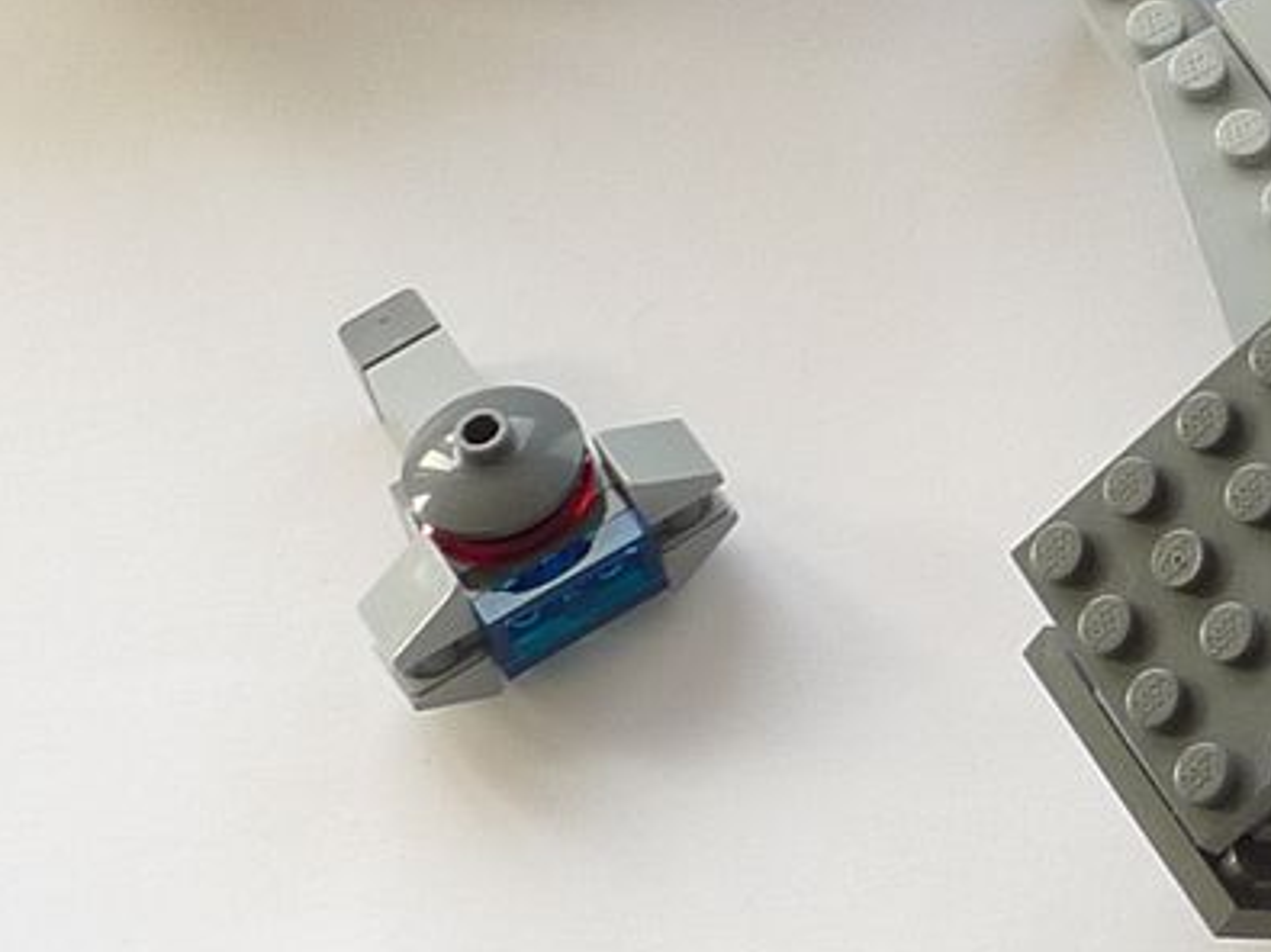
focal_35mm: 240
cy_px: -901
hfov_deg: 8.0
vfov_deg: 6.0
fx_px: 8809
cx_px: 2156
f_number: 4.5
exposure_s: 1/20
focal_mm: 11.1
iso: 80
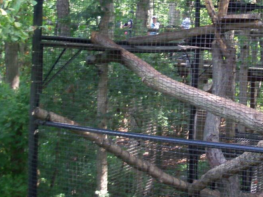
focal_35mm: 85
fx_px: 646
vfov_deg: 17.2
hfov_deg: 22.6
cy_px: 34
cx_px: 226
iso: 100
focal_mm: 6.3
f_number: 3
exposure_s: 1/30
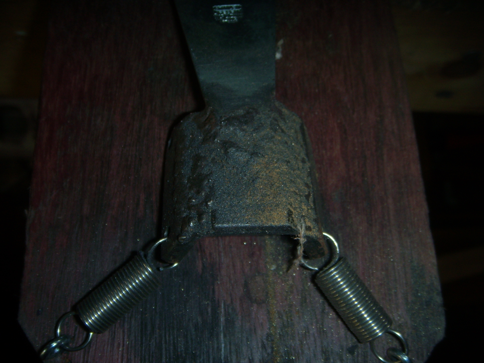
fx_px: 531
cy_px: 182
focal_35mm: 38
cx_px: 242
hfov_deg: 49.0
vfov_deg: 37.7
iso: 64
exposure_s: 1/60.2
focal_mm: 6.4
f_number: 3.5
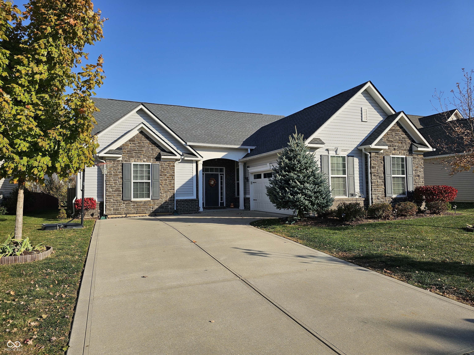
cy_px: 178
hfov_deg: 73.9
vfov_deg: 58.9
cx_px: 237
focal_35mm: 23
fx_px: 315
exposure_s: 1/1002
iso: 10
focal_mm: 6.3
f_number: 1.7
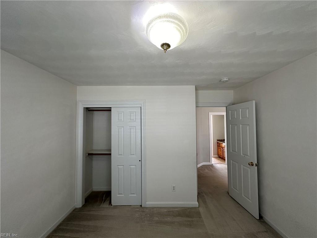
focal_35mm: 14
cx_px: 158
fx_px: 128
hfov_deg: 102.1
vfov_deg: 85.7
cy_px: 119
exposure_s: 1/120
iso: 200
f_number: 2.2
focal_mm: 2.22
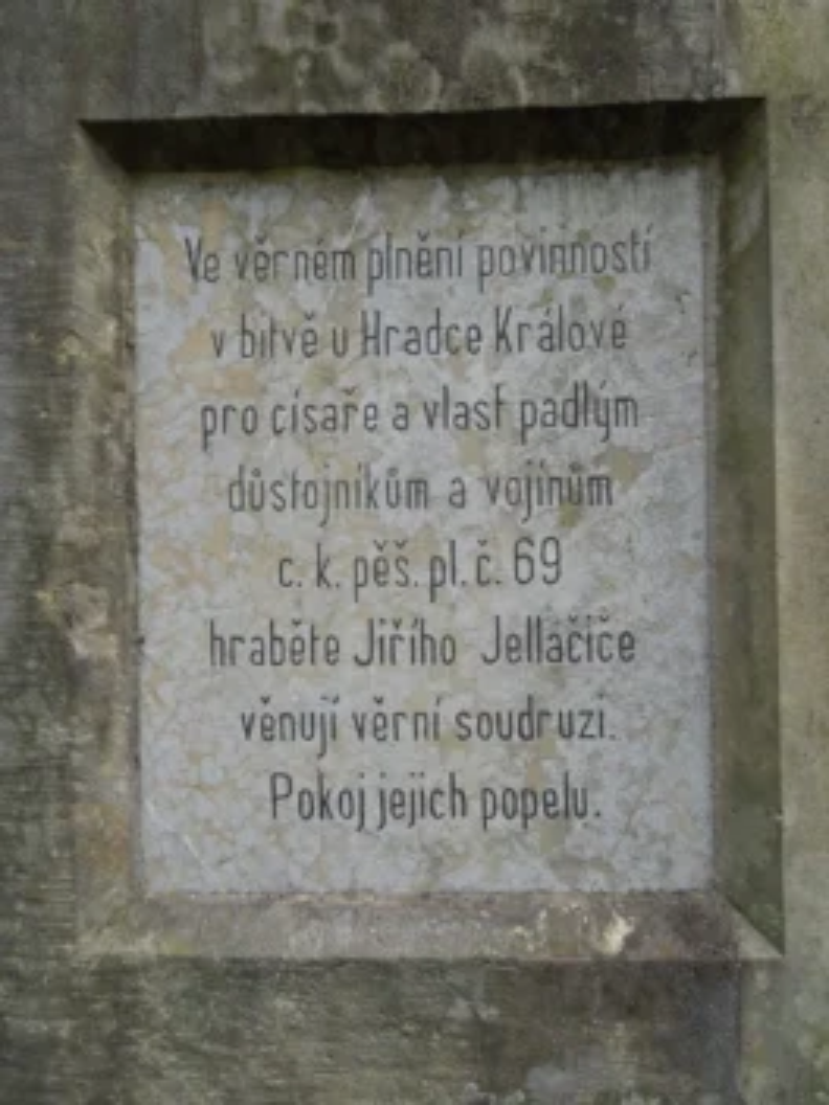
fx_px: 798
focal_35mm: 25
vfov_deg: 69.4
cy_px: 552
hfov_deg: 54.9
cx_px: 414
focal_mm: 4.5
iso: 400
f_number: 3.3
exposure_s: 1/800
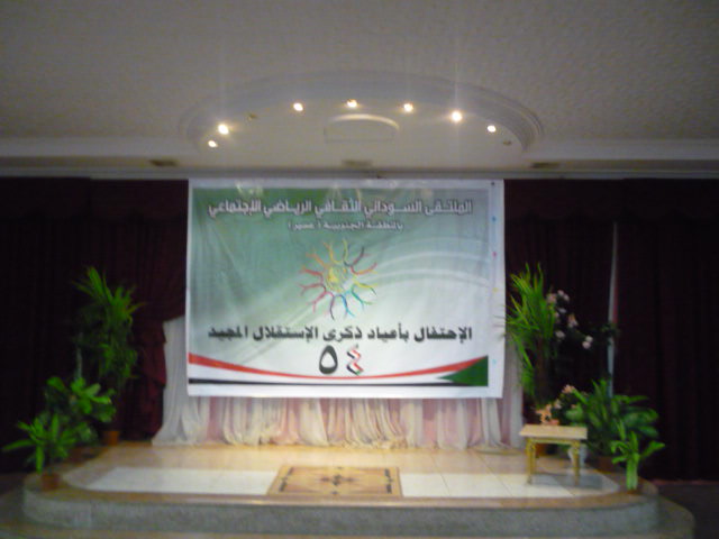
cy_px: 270
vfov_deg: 42.9
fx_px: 685
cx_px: 360
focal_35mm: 33
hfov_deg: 55.4
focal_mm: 5.5
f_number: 2.8
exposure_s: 1/30
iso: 800
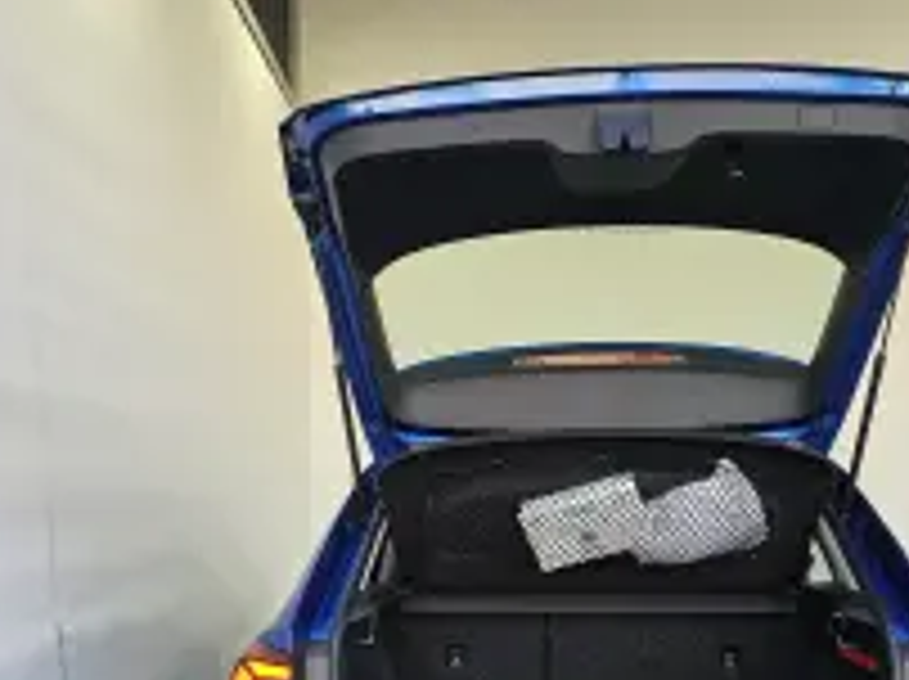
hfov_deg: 45.8
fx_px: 1075
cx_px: 436
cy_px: 590
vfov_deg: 33.5
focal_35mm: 41
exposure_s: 1/180
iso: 40
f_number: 1.7
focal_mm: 6.3
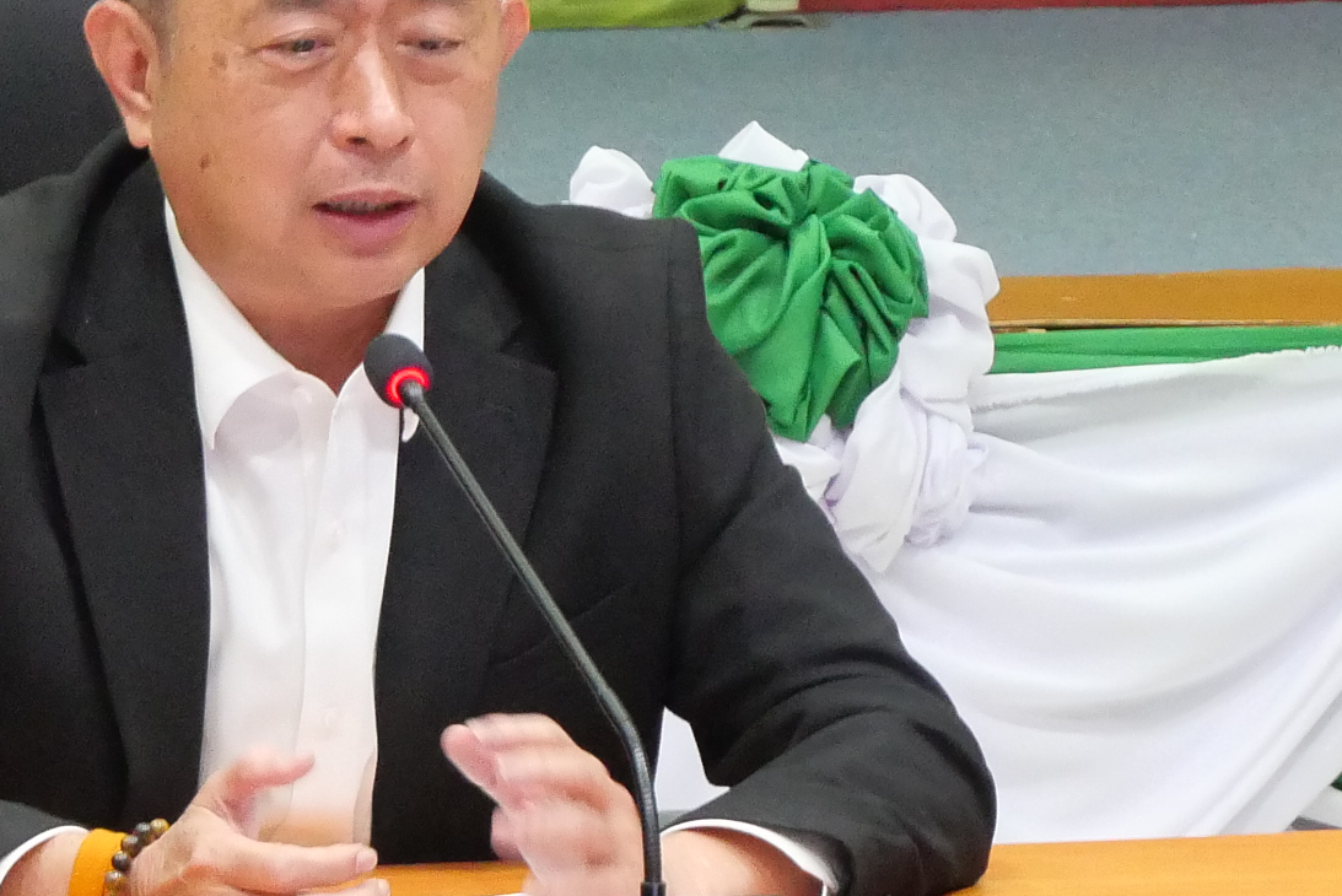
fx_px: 15702
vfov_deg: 3.3
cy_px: 107
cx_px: 715
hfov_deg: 4.9
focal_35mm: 421
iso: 3200
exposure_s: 1/40
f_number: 6.3
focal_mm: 60
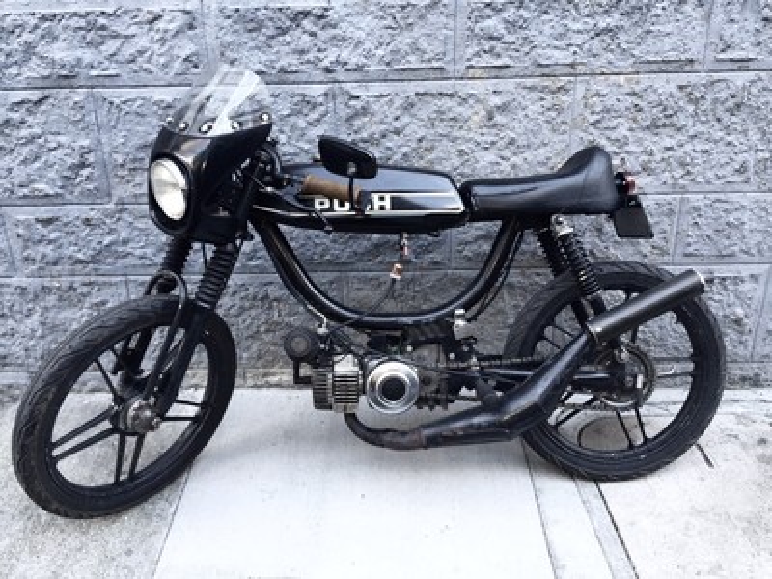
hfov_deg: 61.7
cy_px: 290
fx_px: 647
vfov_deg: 48.2
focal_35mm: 29
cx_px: 386
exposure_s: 1/30
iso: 40
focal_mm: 4.15
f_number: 2.2
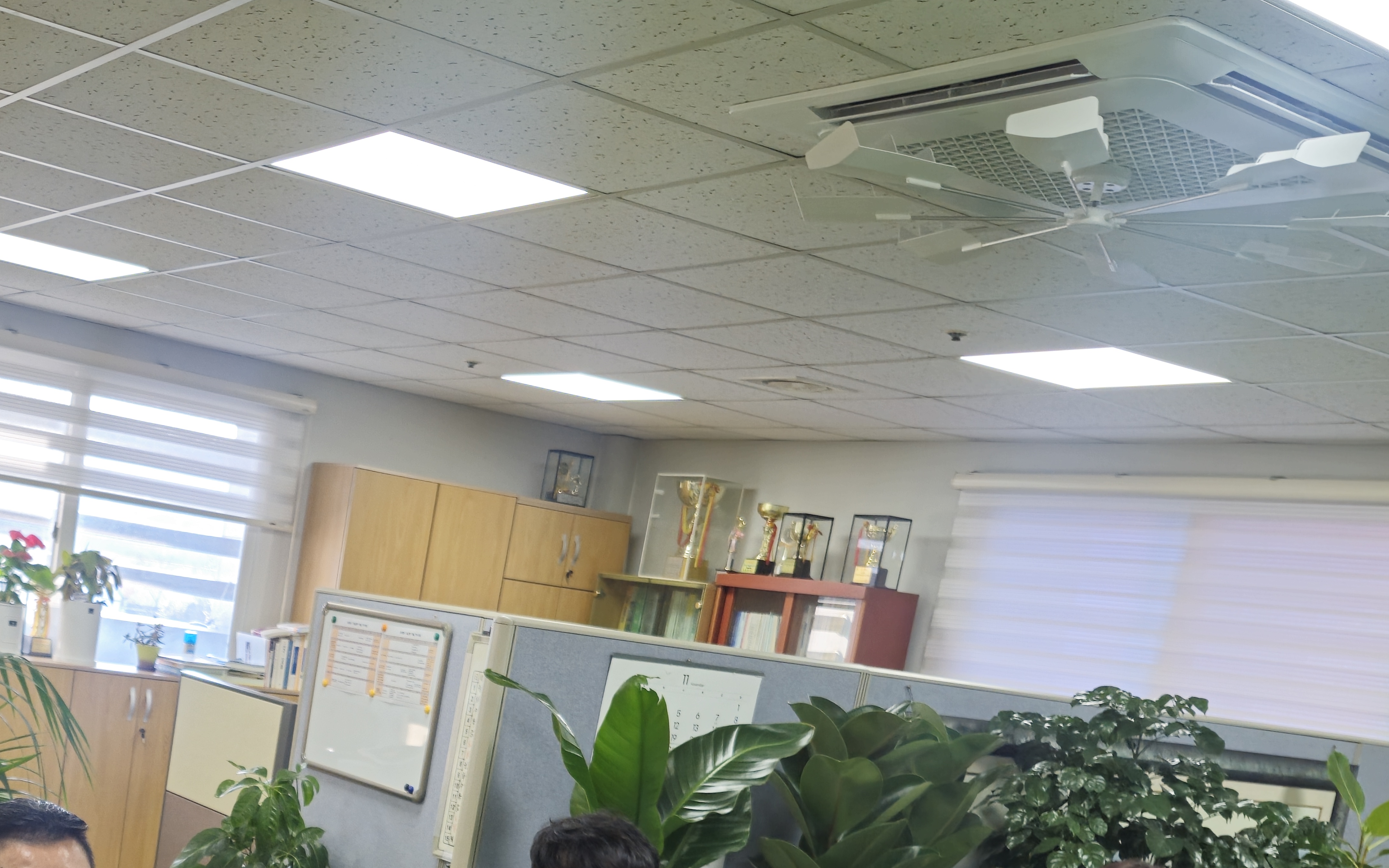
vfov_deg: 25.8
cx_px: 260
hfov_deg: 41.4
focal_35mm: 46
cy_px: 960
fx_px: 1741
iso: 64
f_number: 1.8
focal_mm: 5.54
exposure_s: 1/60
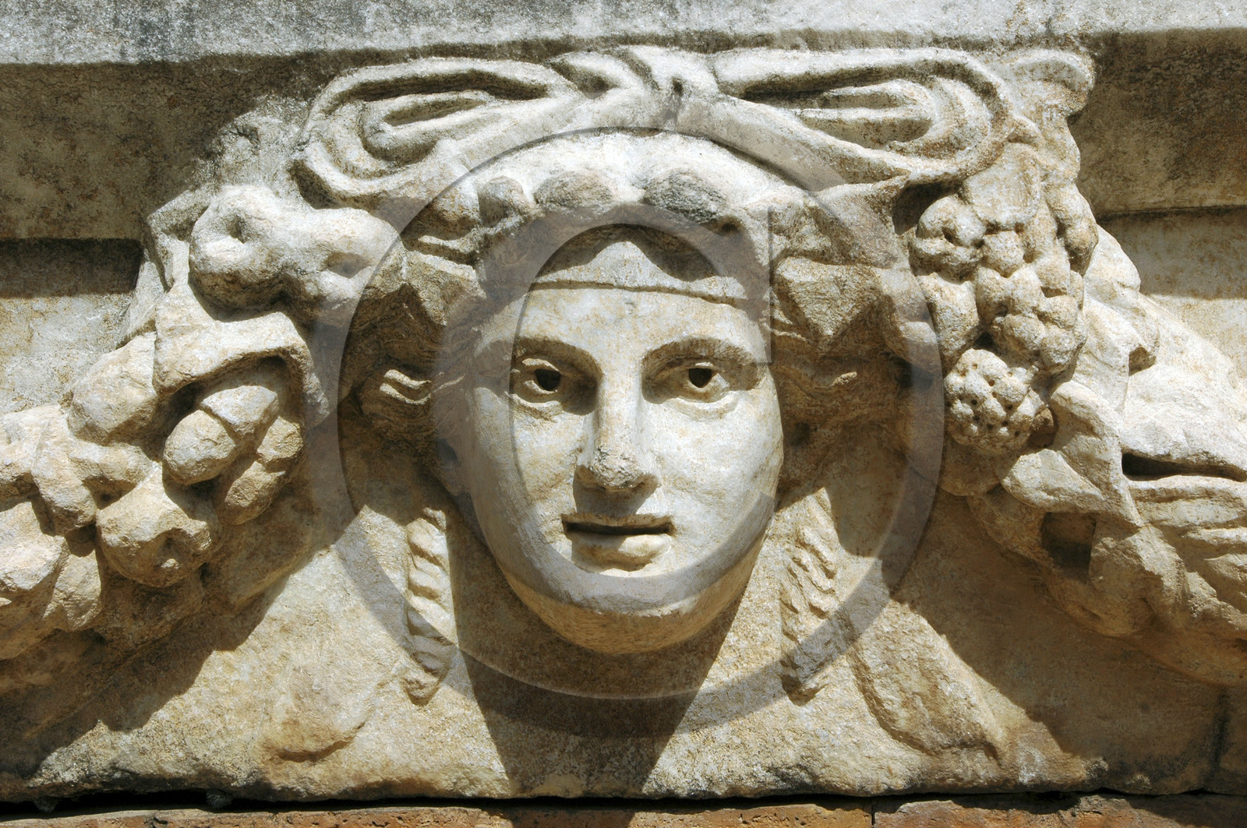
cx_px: 624
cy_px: 414
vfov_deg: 25.7
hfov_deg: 37.9
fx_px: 1816
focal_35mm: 52
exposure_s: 1/500
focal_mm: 35
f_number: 11
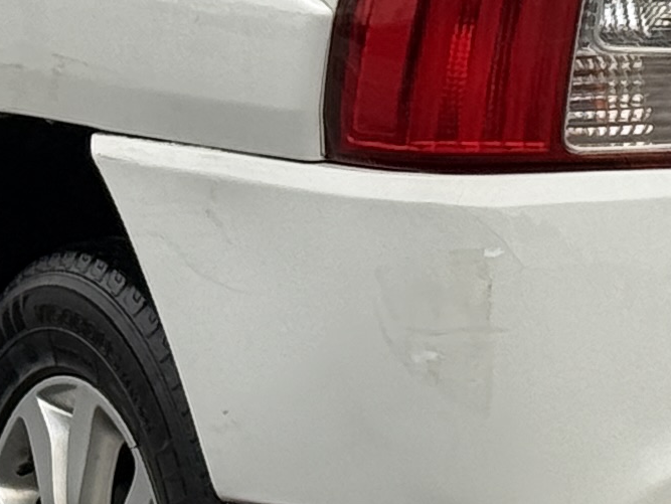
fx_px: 5624
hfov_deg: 6.8
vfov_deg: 5.1
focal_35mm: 290
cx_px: 679
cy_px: -338
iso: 64
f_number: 1.78
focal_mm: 6.76
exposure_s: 1/561
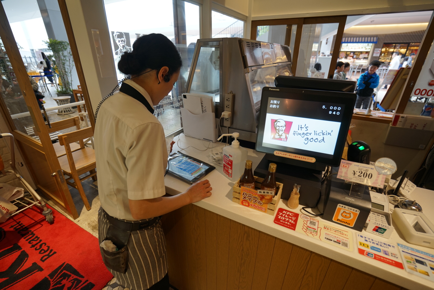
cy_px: 145
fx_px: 193
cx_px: 217
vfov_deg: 73.8
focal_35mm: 16
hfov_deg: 96.7
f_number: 4
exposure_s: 1/60
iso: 320
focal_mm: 16
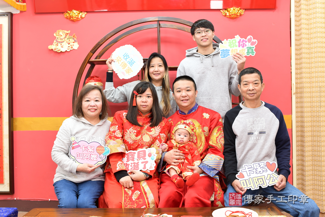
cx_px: 162
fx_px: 316
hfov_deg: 54.4
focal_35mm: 35
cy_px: 108
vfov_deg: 37.9
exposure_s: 1/200
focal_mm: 35
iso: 800
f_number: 4.5
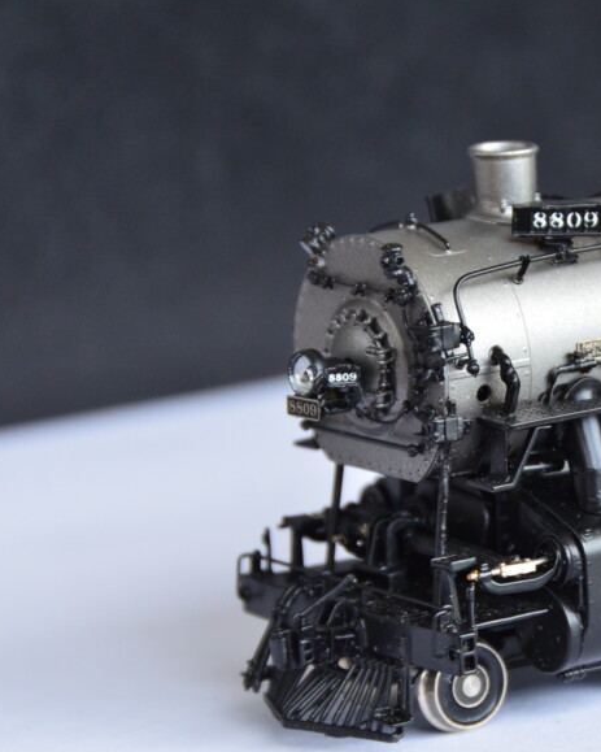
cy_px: 434
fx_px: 5801
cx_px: 615
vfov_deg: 7.4
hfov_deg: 5.9
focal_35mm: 261
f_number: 8
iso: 800
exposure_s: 1/80
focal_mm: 105
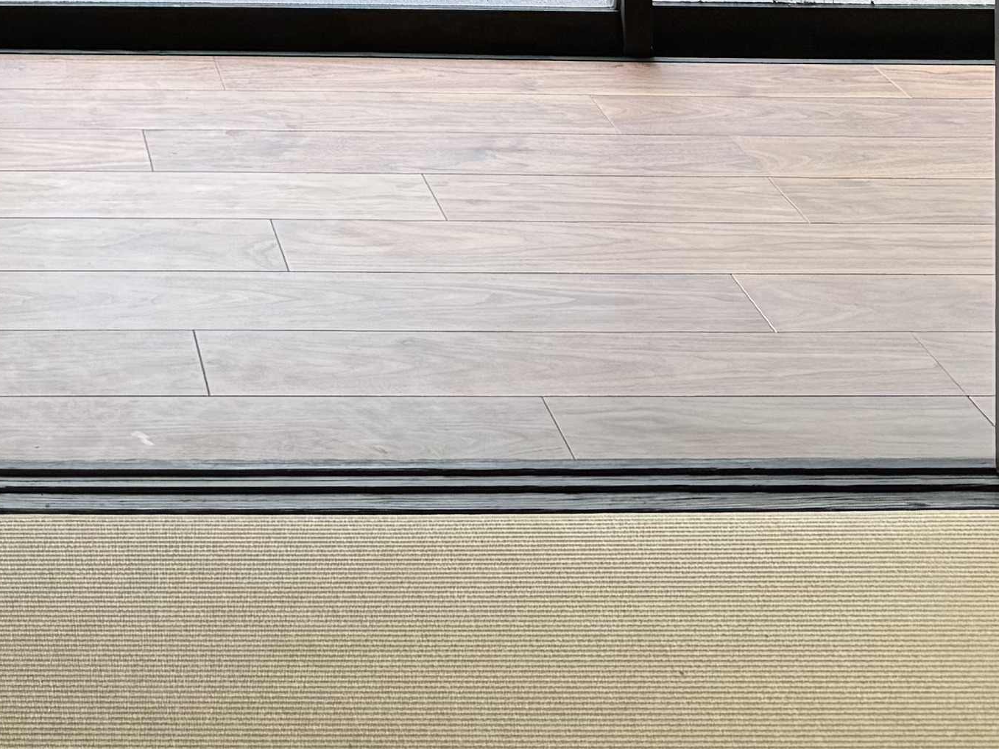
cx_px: -86
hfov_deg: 18.7
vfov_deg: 12.7
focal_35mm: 101
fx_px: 2915
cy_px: -793
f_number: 1.78
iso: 160
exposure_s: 1/100
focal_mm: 6.86
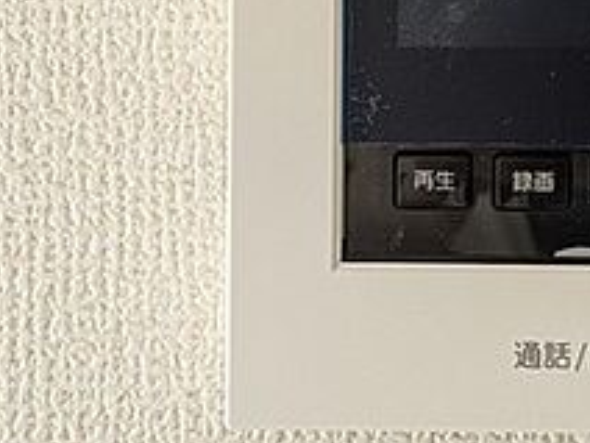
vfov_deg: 10.3
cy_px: -38
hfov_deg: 13.7
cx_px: 534
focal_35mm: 143
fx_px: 2437
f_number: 1.68
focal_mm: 6.9
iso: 27
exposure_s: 1/86.5
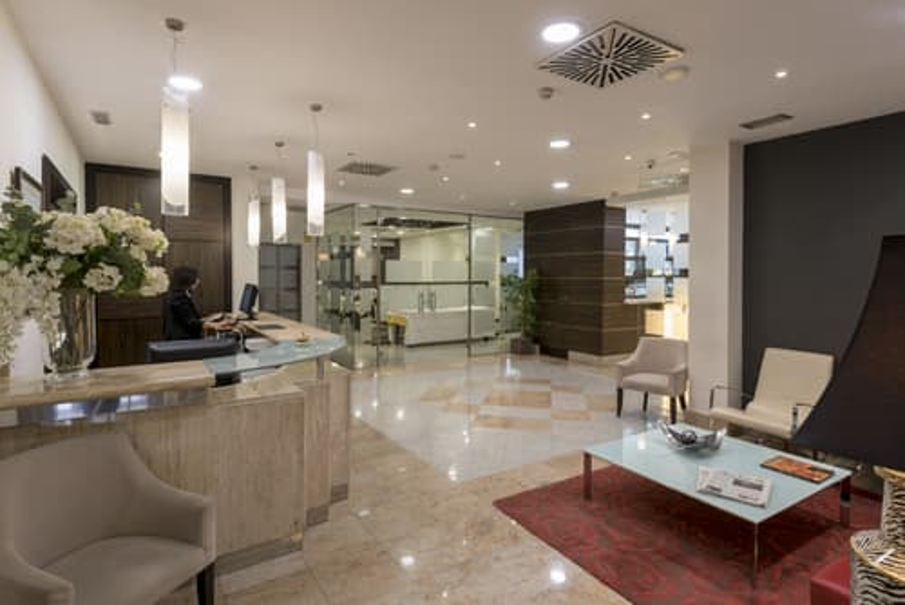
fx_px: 478
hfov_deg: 86.9
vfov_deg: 64.6
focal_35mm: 19
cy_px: 302
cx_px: 452
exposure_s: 1/3
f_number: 9
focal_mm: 19
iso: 100
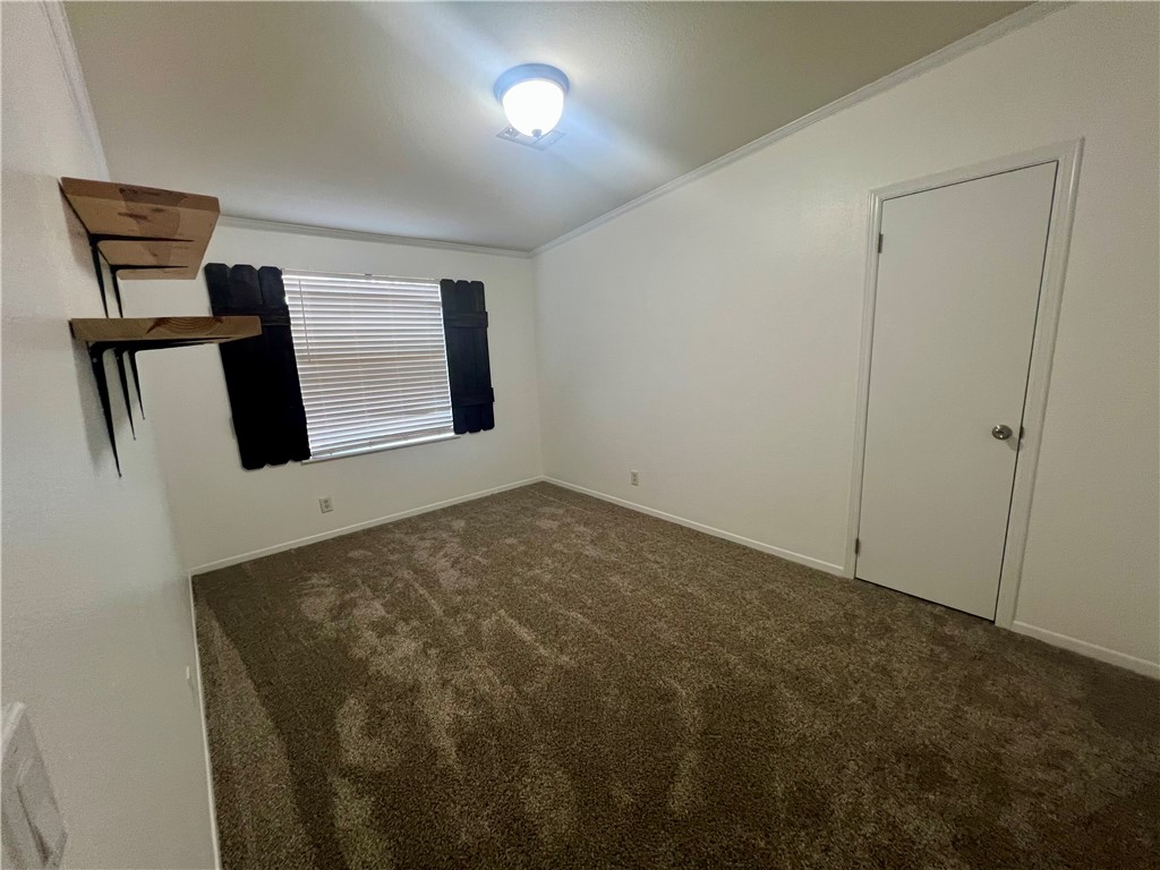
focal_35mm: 13
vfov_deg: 89.9
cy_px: 435
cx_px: 580
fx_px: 436
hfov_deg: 106.2
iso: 160
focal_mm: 1.57
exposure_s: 1/60
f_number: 1.8
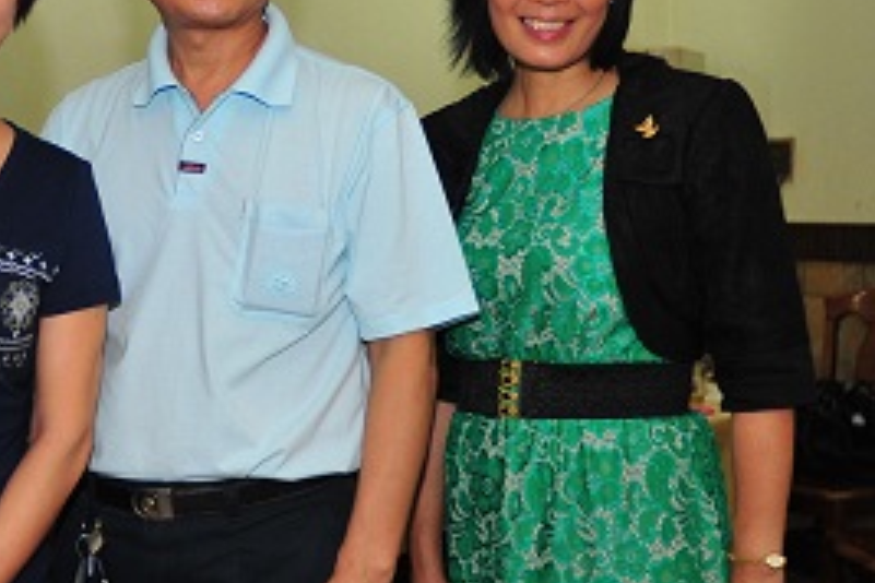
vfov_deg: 18.9
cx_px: 301
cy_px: 206
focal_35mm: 72
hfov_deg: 27.9
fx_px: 1750
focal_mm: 30
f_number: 2.8
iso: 640
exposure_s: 1/160
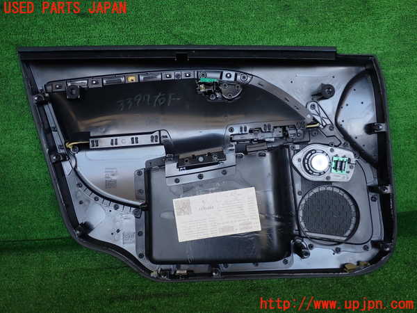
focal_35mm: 30
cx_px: 208
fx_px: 361
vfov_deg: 46.8
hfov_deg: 60.0
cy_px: 156
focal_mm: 5.4
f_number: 2.3
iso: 100
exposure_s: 1/80
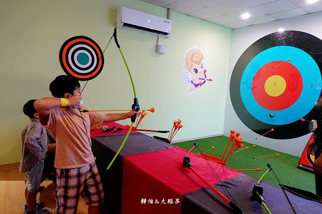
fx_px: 215
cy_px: 107
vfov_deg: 53.1
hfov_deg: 73.8
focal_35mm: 24
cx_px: 161
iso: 800
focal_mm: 9
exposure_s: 1/20
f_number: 2.8
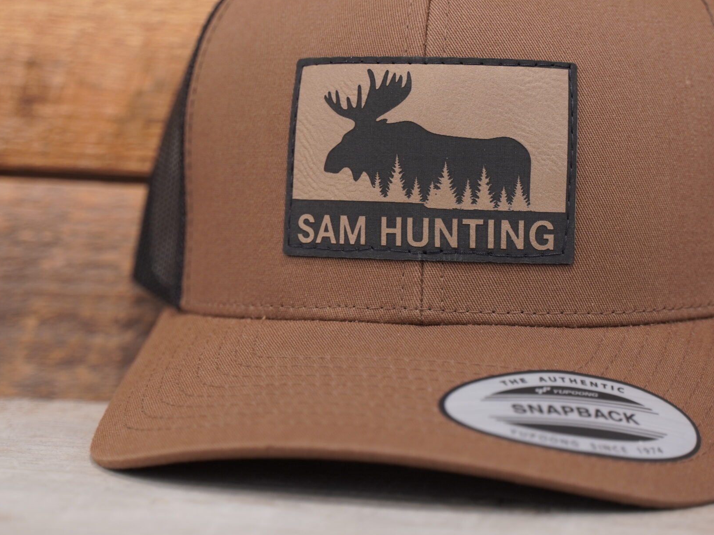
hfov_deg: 16.3
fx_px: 2490
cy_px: 237
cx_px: 425
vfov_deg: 12.3
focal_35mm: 121
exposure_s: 1/6
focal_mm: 53
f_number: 3.2
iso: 250
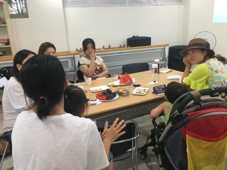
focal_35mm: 29
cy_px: 85
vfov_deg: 48.2
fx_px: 190
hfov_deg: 61.7
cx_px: 114
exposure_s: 1/30
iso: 50
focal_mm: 4.15
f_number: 2.2
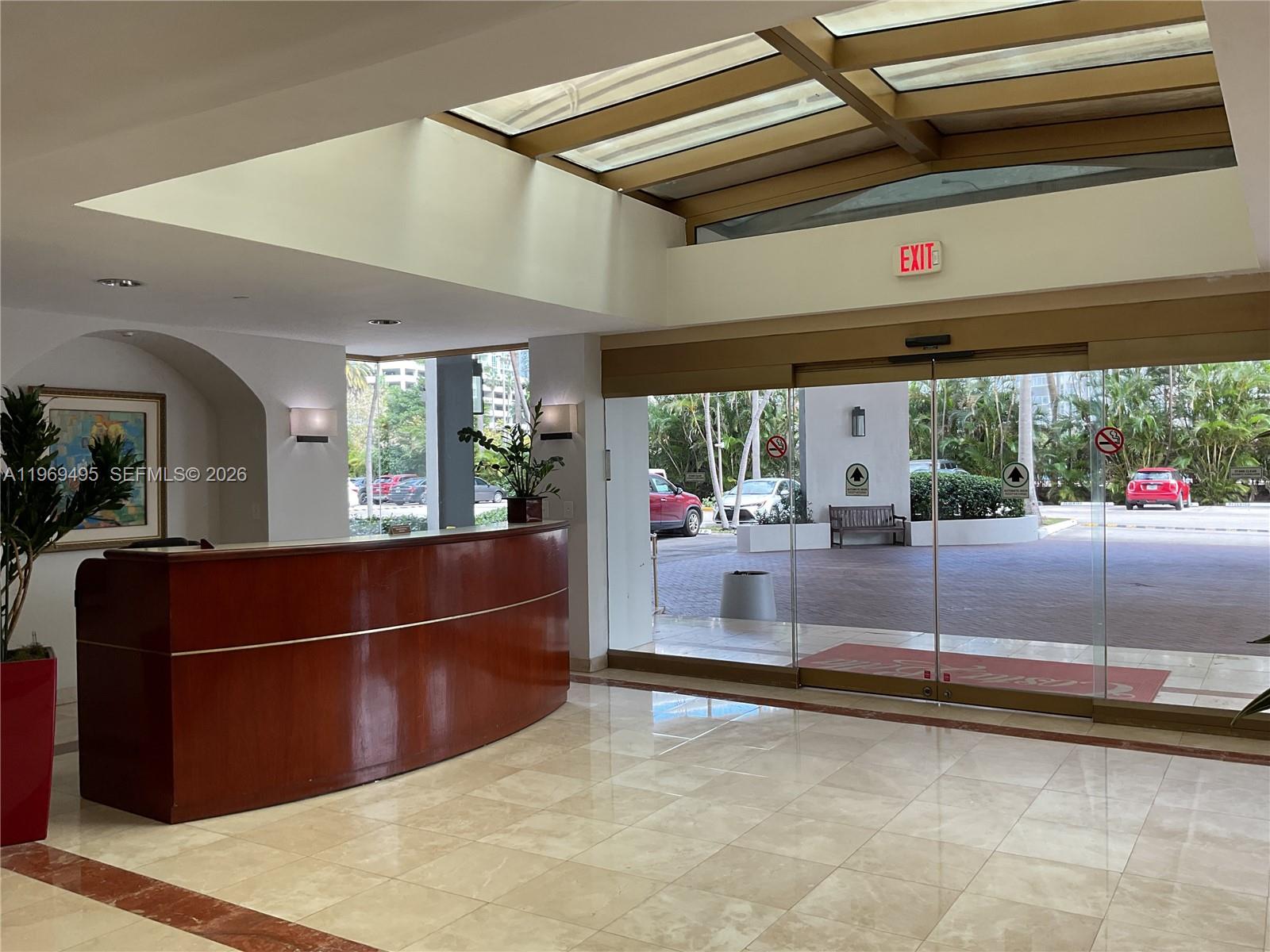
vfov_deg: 48.2
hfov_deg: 61.7
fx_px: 1064
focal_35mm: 29
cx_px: 635
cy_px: 476
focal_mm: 3
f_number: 1.8
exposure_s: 1/120
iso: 25
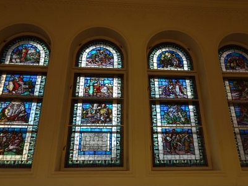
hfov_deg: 63.4
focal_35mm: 28
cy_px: 99
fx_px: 201
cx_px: 129
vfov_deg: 49.7
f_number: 3.5
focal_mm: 4.1
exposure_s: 1/200
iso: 80
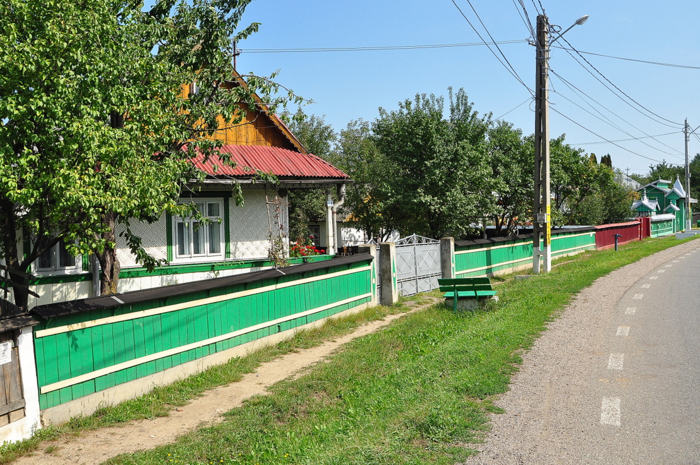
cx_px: 360
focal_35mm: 39
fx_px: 757
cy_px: 214
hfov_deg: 49.6
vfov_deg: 34.1
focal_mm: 24
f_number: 11
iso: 400
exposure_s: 1/500
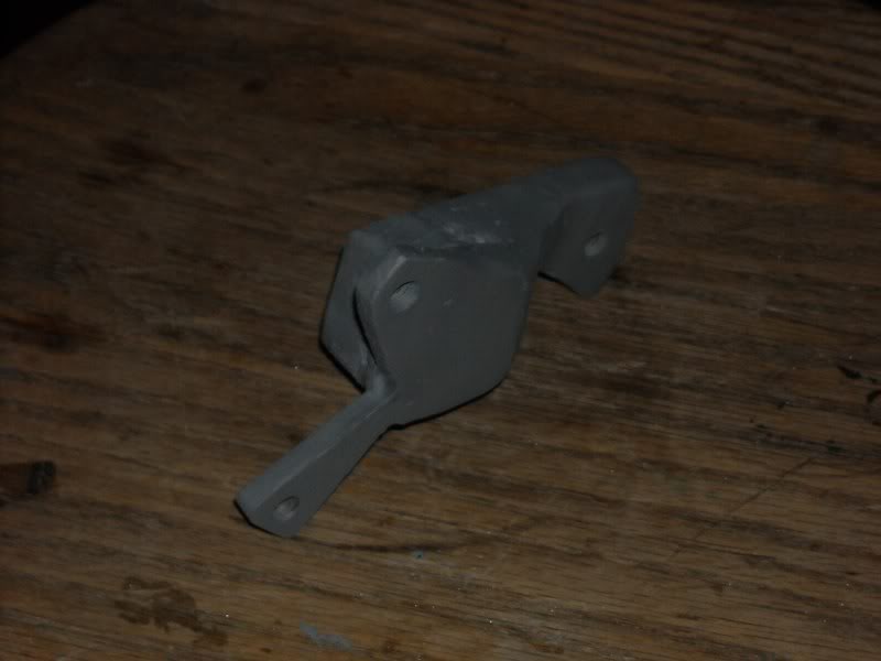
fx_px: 2672
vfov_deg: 14.1
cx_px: 440
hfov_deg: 18.7
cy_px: 330
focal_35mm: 105
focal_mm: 17.1
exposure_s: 1/125
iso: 200
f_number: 4.7
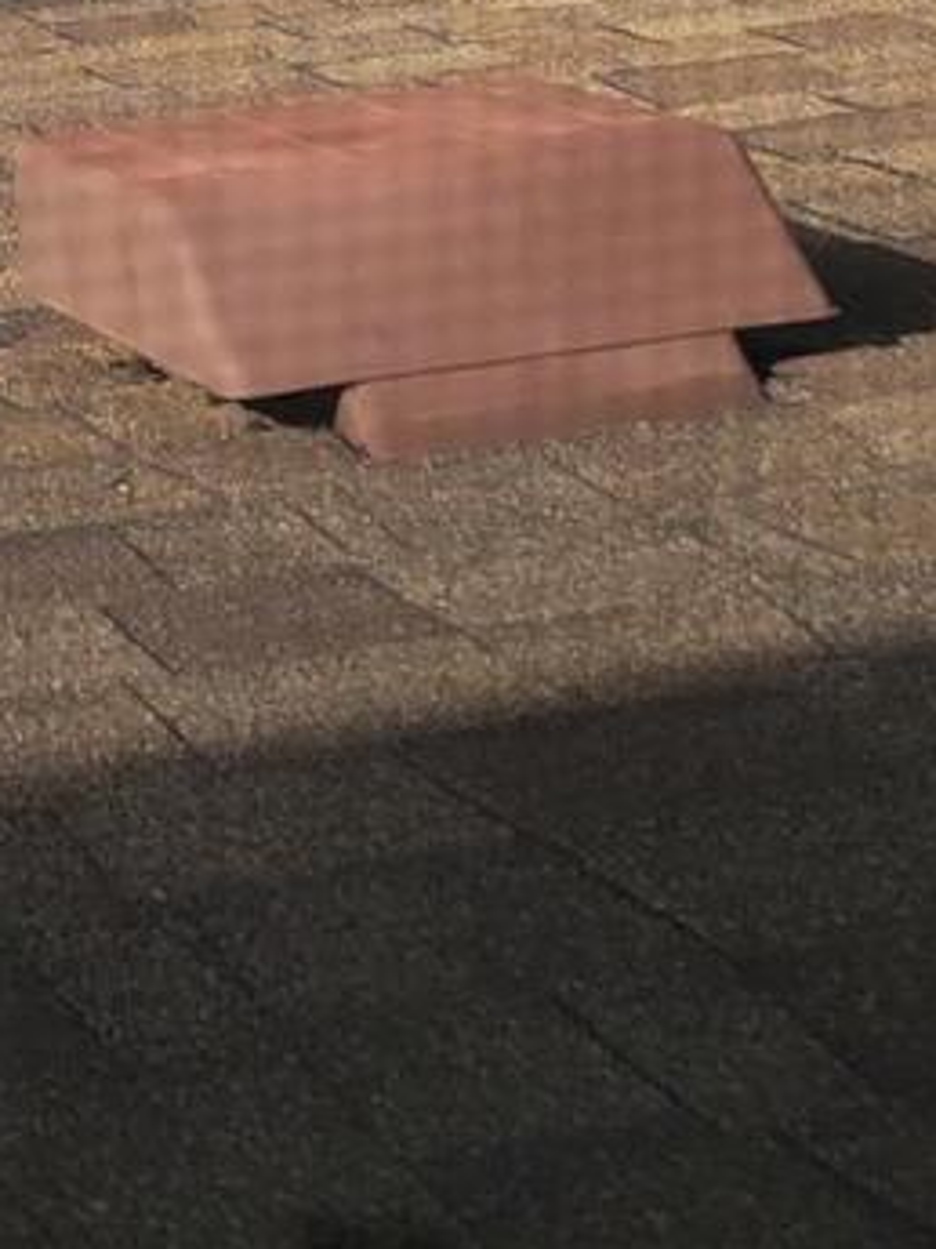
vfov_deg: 14.4
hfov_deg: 12.2
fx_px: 4182
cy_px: -1187
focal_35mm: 116
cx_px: -443
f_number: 1.8
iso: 40
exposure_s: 1/812
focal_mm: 5.4
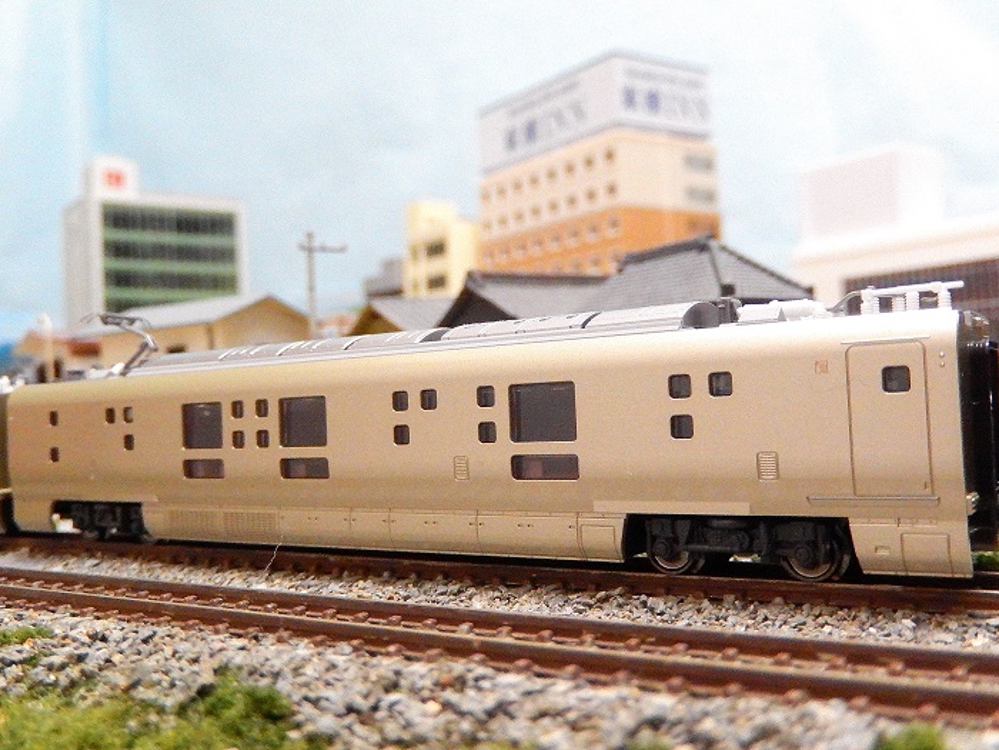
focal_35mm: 36
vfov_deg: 39.7
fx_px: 1039
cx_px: 500
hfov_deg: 51.4
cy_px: 375
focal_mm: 6.5
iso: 3200
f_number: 4
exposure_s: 1/60
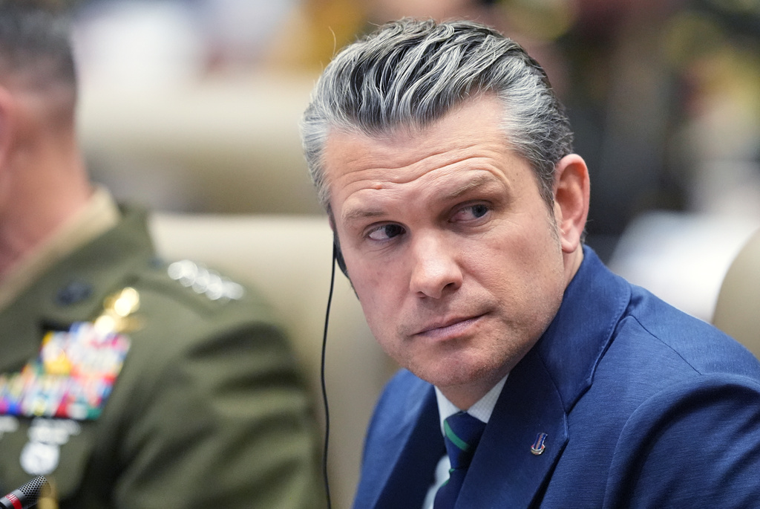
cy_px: 254
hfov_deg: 3.4
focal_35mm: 600
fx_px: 12679
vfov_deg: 2.3
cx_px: 380
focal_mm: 400
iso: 6400
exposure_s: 1/387
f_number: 2.8
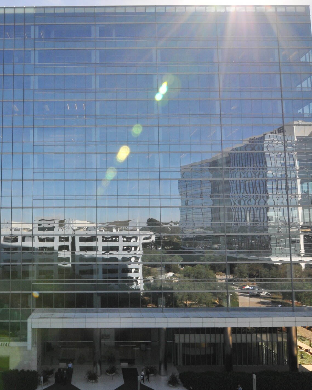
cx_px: 97
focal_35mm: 28
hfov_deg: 50.6
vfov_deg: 62.5
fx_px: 321
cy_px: 196
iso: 400
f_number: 10
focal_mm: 11
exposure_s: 1/400
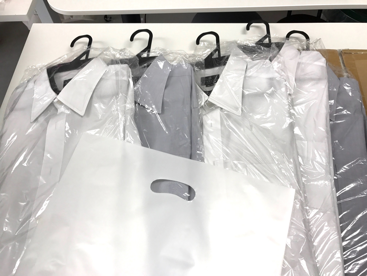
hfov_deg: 63.4
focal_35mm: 28
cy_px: 138
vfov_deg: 49.7
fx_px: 297
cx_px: 184
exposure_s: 1/100
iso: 32
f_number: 1.8
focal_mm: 3.99
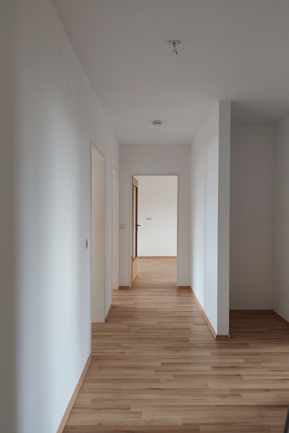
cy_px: 217
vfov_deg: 73.7
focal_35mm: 24
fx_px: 289
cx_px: 154
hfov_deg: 53.1
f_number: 1.65
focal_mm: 6.19
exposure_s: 1/50
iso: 400
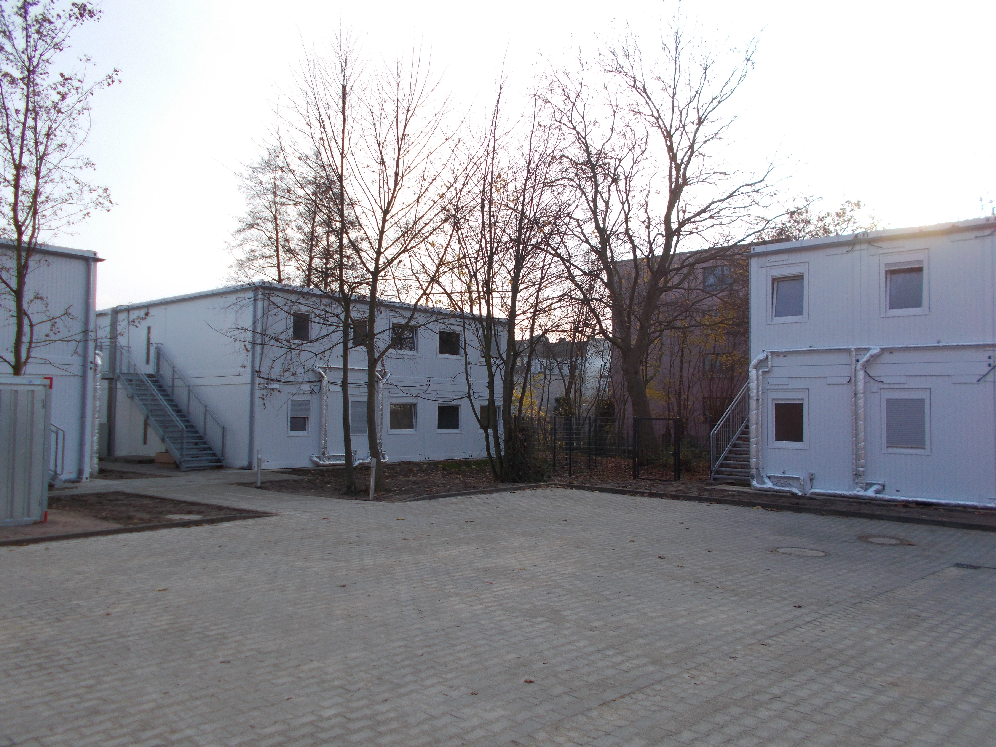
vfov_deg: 53.1
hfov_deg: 67.3
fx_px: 748
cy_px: 374
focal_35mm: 26
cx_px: 498
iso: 80
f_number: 3.2
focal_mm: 4.6
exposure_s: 1/400
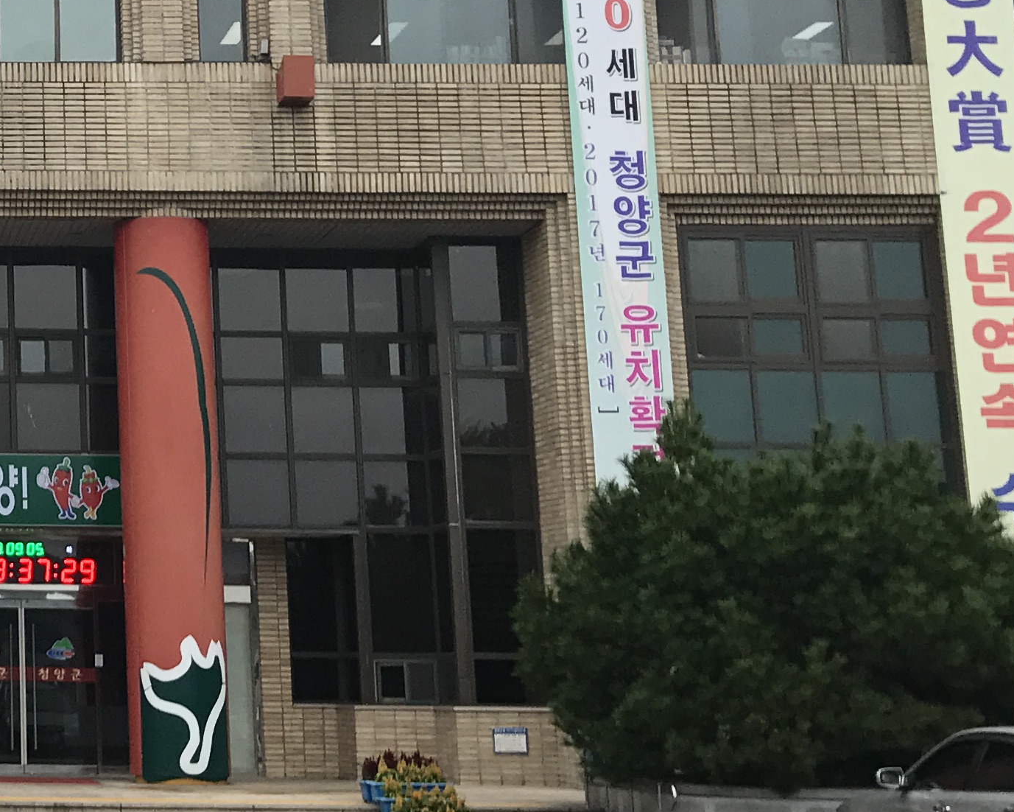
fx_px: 2401
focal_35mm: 80
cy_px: 130
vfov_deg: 18.9
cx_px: -237
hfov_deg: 21.9
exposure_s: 1/967
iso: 20
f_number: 1.8
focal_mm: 3.99
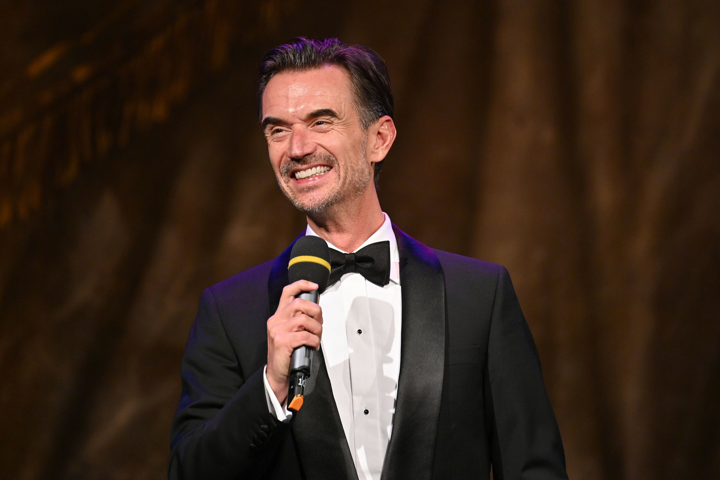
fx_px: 11200
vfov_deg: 2.5
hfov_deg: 3.7
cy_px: 240
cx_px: 360
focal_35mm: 560
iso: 3200
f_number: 5.6
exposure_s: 1/160
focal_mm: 560
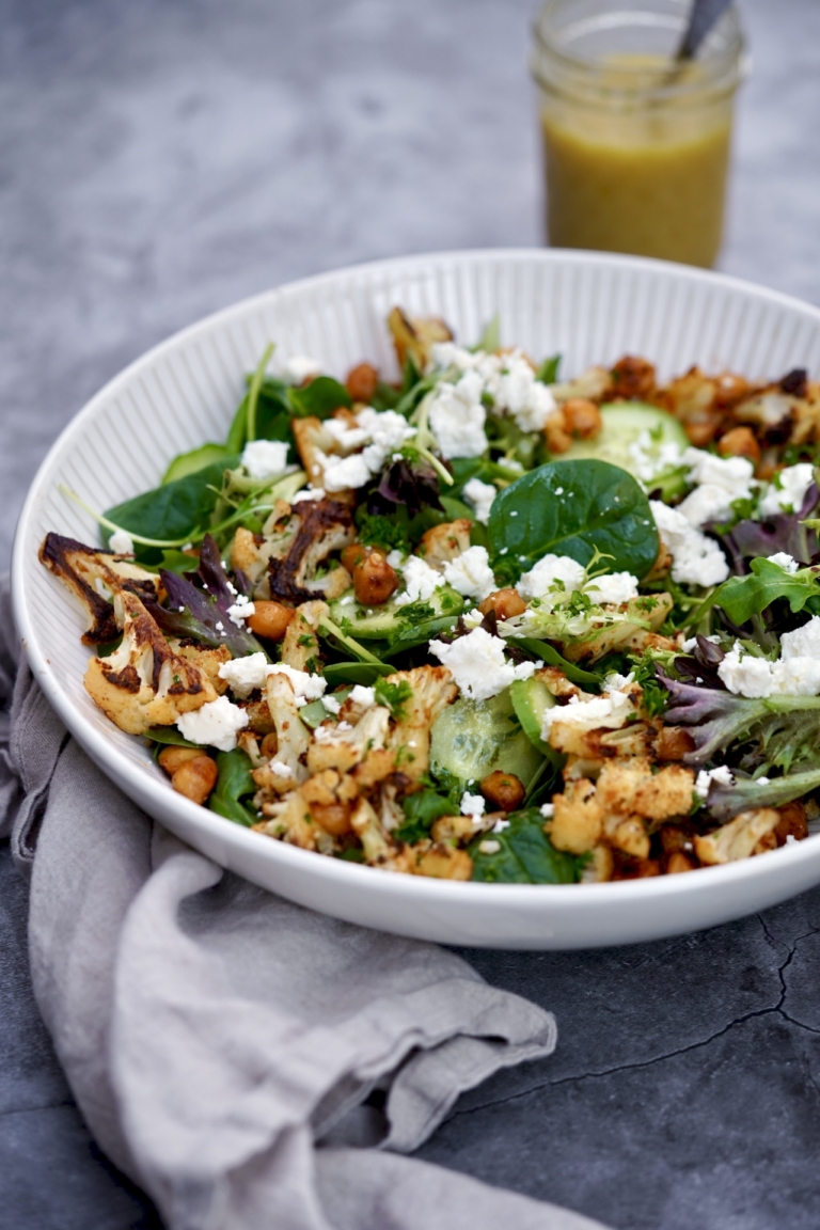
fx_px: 3075
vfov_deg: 22.6
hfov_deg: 15.2
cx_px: 410
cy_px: 615
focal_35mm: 90
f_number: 3.5
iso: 500
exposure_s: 1/100
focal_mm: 90
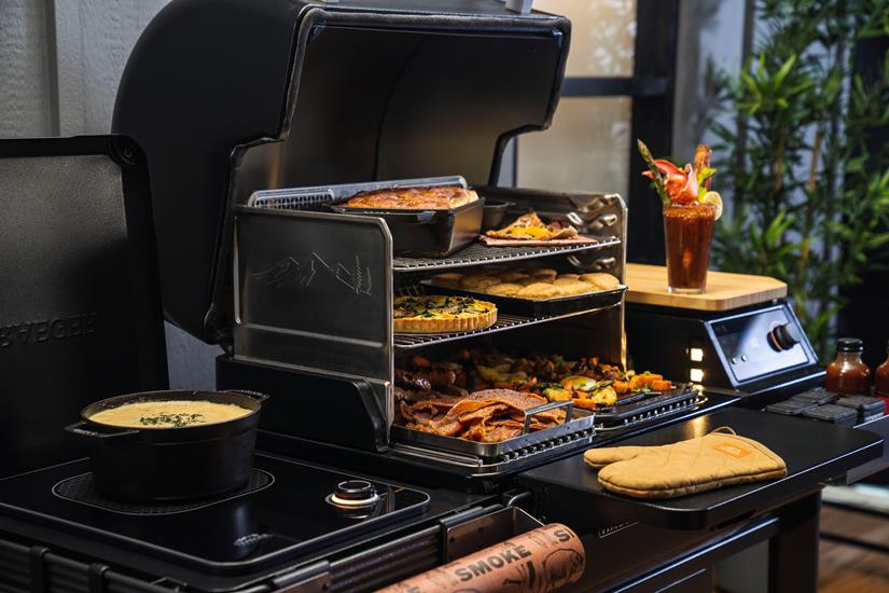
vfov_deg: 22.3
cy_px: 296
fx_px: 1506
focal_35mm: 61
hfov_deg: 32.9
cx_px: 444
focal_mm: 61
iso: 500
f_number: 3.5
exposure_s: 1/160
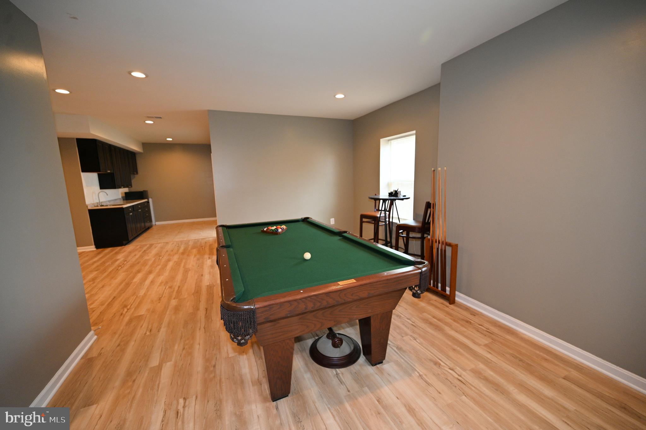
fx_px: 251
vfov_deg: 81.1
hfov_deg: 104.3
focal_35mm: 14
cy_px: 215
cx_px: 323
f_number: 4
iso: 560
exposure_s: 1/80
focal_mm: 14
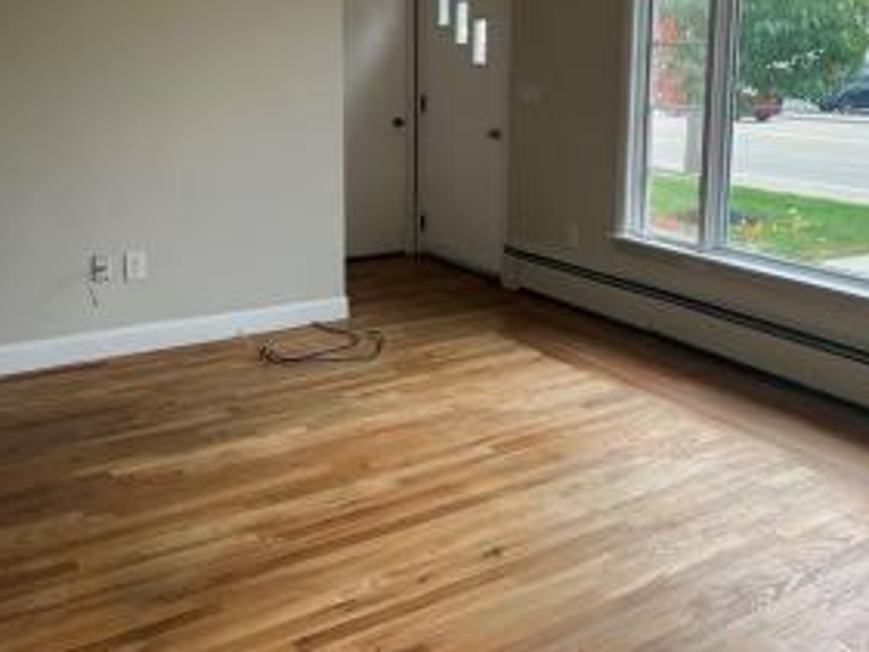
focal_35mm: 37
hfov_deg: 49.9
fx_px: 929
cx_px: 504
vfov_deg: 38.2
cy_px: 210
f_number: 1.5
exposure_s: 1/272
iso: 40
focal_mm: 5.7
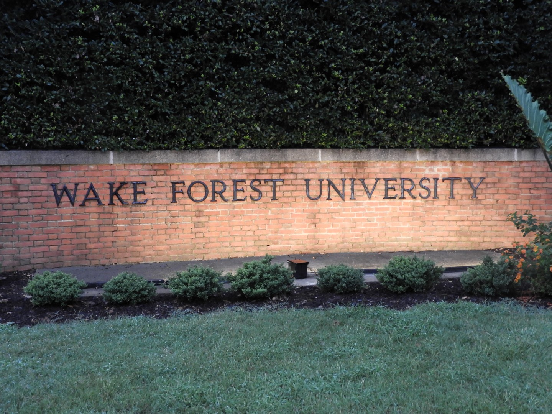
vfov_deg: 32.2
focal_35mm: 45
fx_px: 718
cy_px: 207
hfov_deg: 42.1
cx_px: 276
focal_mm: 8.1
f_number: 4
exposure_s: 1/25
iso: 400
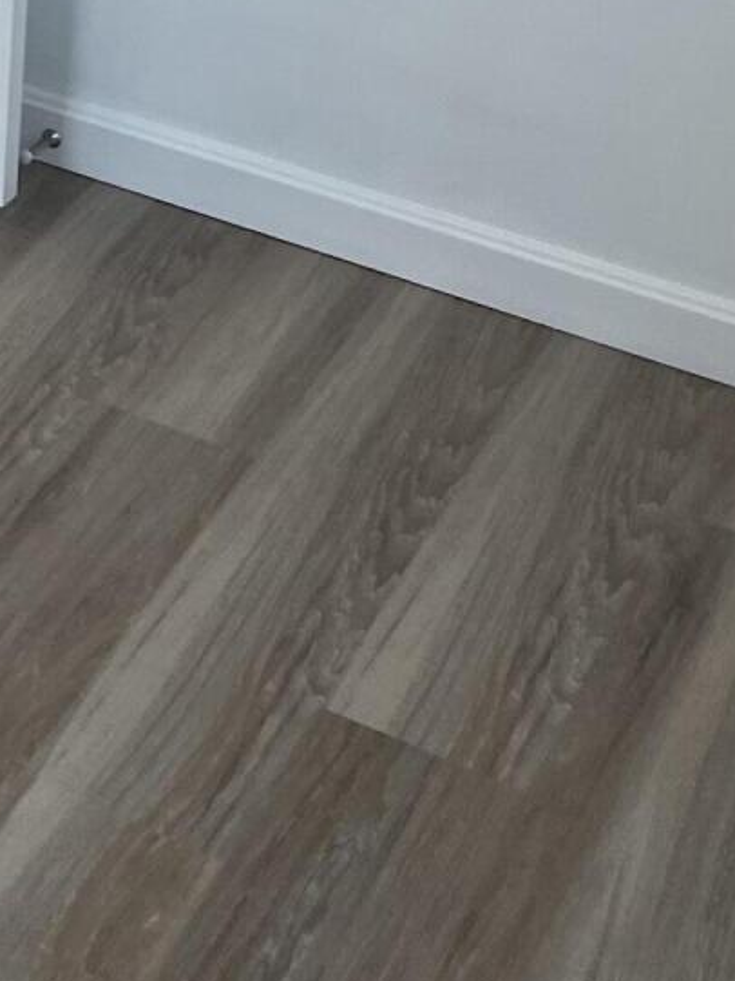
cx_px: -409
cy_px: -384
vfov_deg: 18.6
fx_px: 2720
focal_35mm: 96
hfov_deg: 14.3
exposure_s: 1/120
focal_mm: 5.1
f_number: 1.6
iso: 64
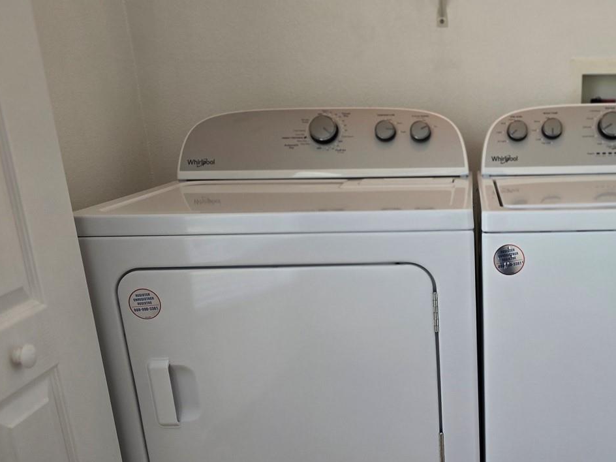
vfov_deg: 36.4
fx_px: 694
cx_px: 503
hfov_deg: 45.2
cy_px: 313
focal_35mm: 39
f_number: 1.7
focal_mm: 6.3
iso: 80
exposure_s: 1/120
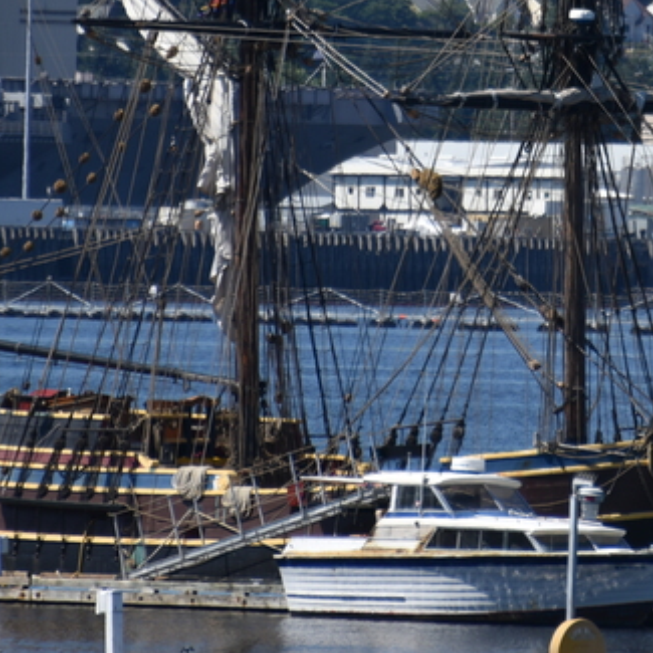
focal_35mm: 1004
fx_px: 21428
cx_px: 569
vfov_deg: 1.7
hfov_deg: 1.7
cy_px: -80
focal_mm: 300
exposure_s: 1/640
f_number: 5.6
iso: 100
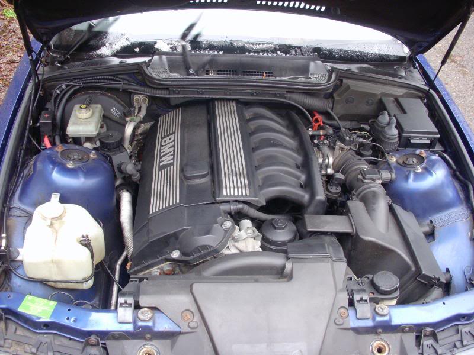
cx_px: 237
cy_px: 178
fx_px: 520
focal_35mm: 38
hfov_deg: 49.0
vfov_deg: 37.7
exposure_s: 1/30
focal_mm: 6.3
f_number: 3.3
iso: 200
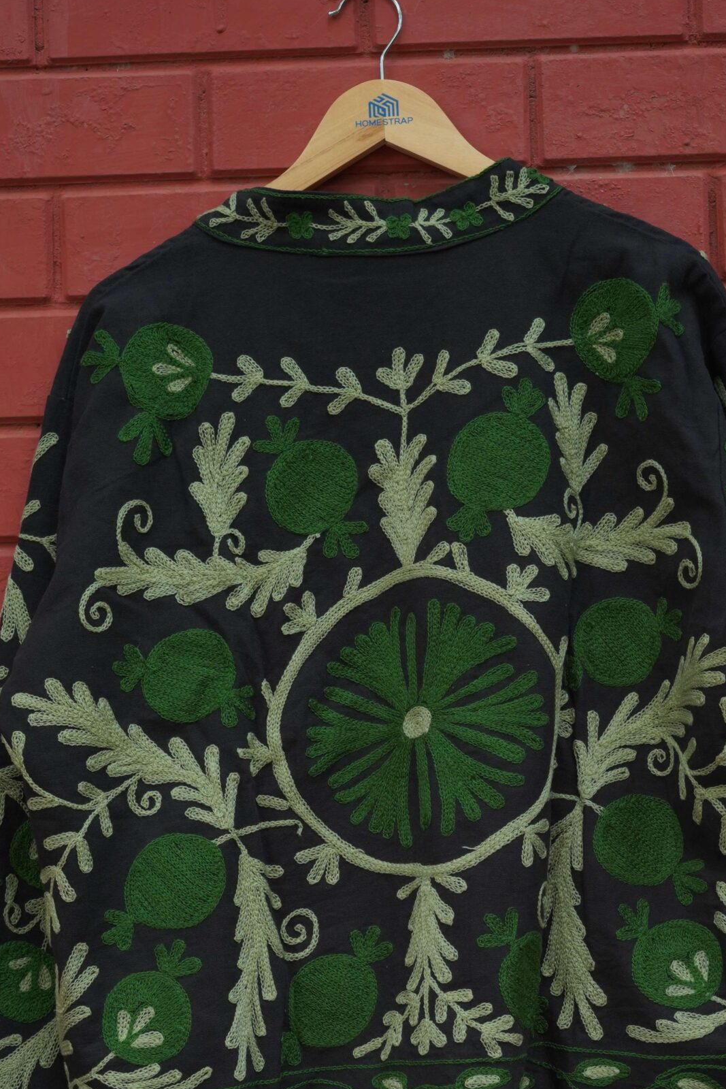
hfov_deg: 17.1
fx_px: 2419
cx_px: 417
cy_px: 863
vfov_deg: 25.0
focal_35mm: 80
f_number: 7.1
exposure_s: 1/160
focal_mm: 50
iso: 640
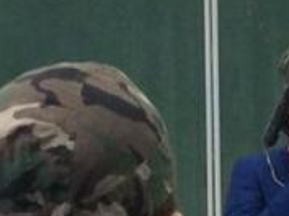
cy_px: 284
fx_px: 2016
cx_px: 451
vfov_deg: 6.1
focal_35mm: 242
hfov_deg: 8.0
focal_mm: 3.3
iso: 50
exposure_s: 1/25
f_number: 2.4
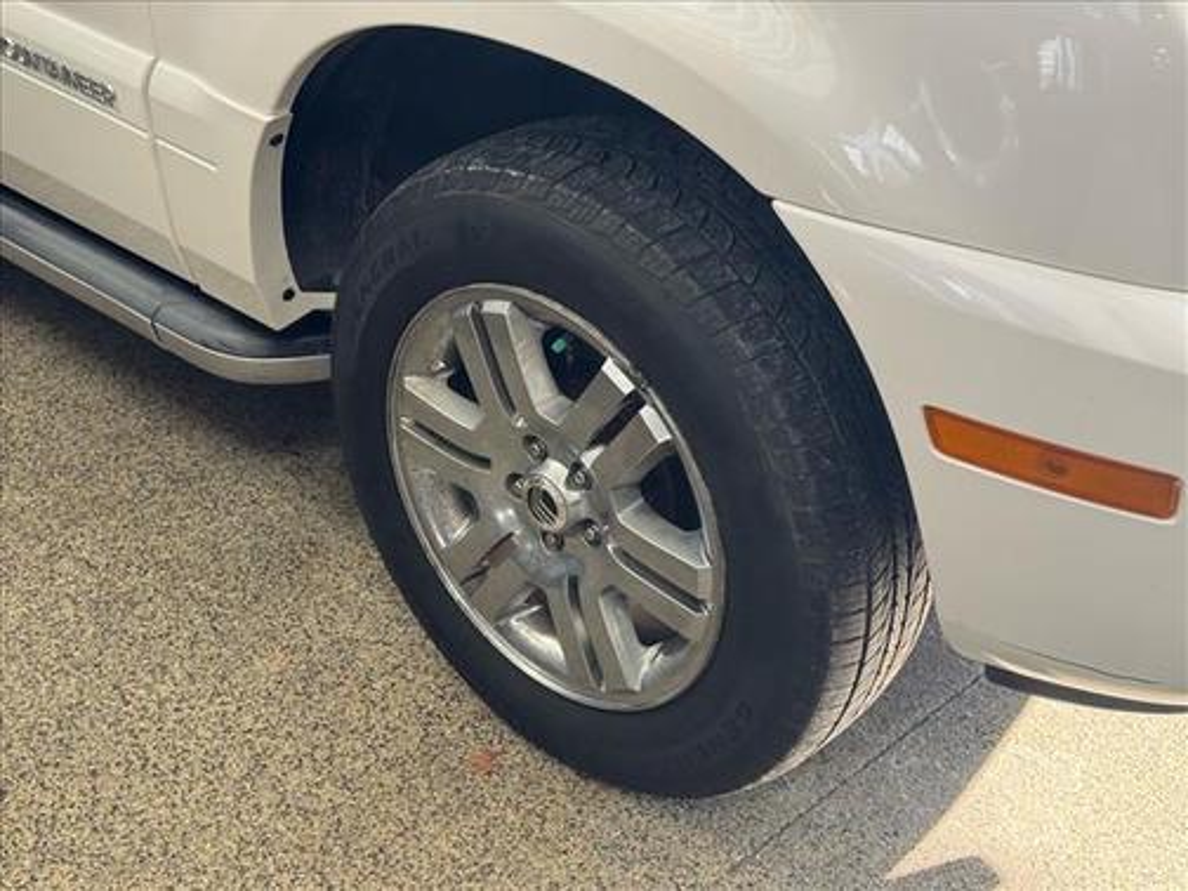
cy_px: 446
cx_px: 594
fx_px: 1647
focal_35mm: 48
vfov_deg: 30.3
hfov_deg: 39.7
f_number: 1.78
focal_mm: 6.76
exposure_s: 1/64
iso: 100
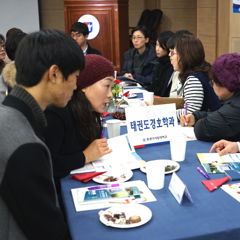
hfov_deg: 29.8
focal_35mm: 57
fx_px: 447
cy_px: 120
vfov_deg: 30.0
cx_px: 167
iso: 1250
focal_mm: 44
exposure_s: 1/60
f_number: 4
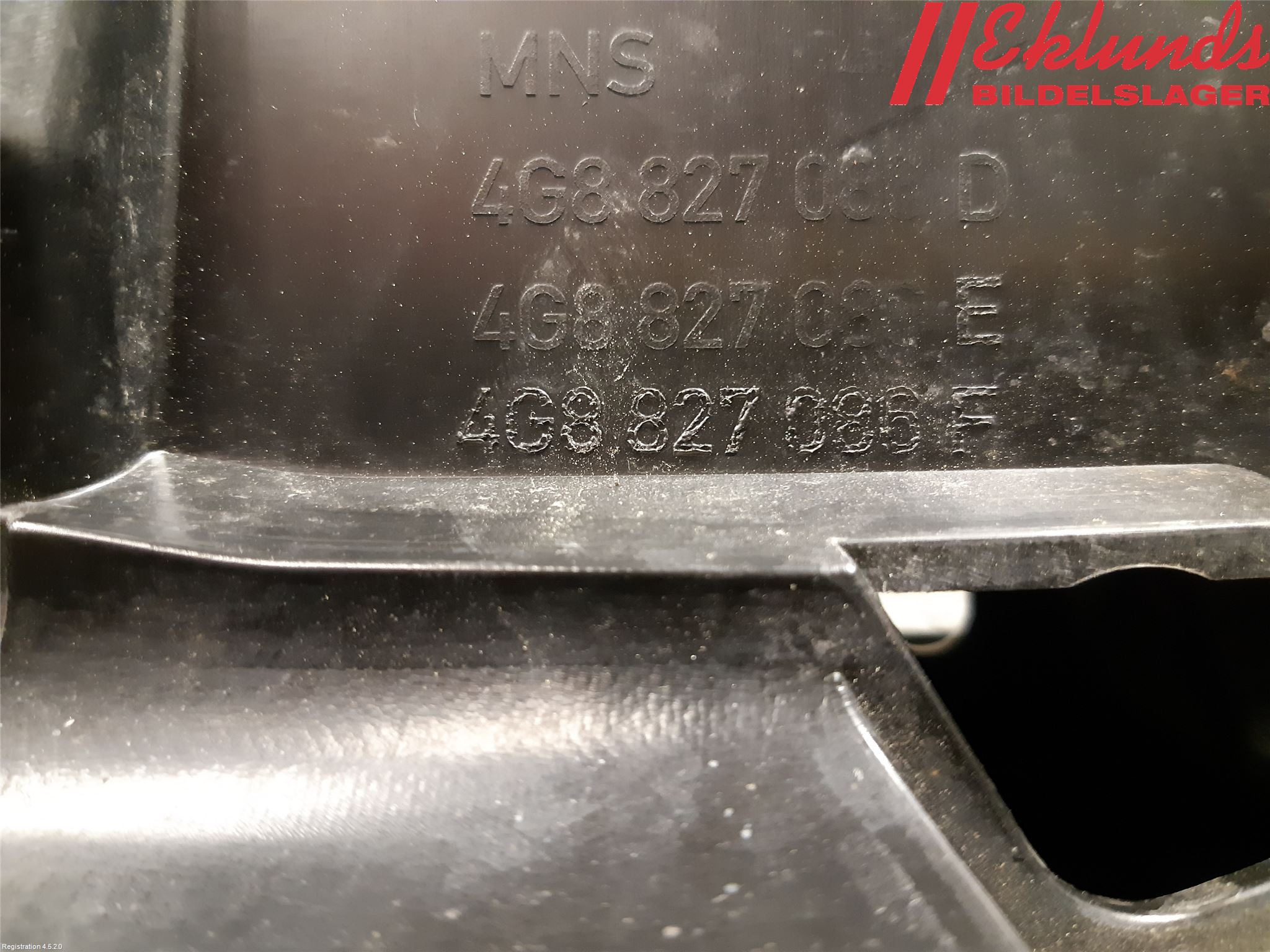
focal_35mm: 26
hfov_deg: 67.3
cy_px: 476
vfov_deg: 53.1
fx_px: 954
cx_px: 635
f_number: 1.7
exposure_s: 1/25
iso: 640
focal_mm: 3.93
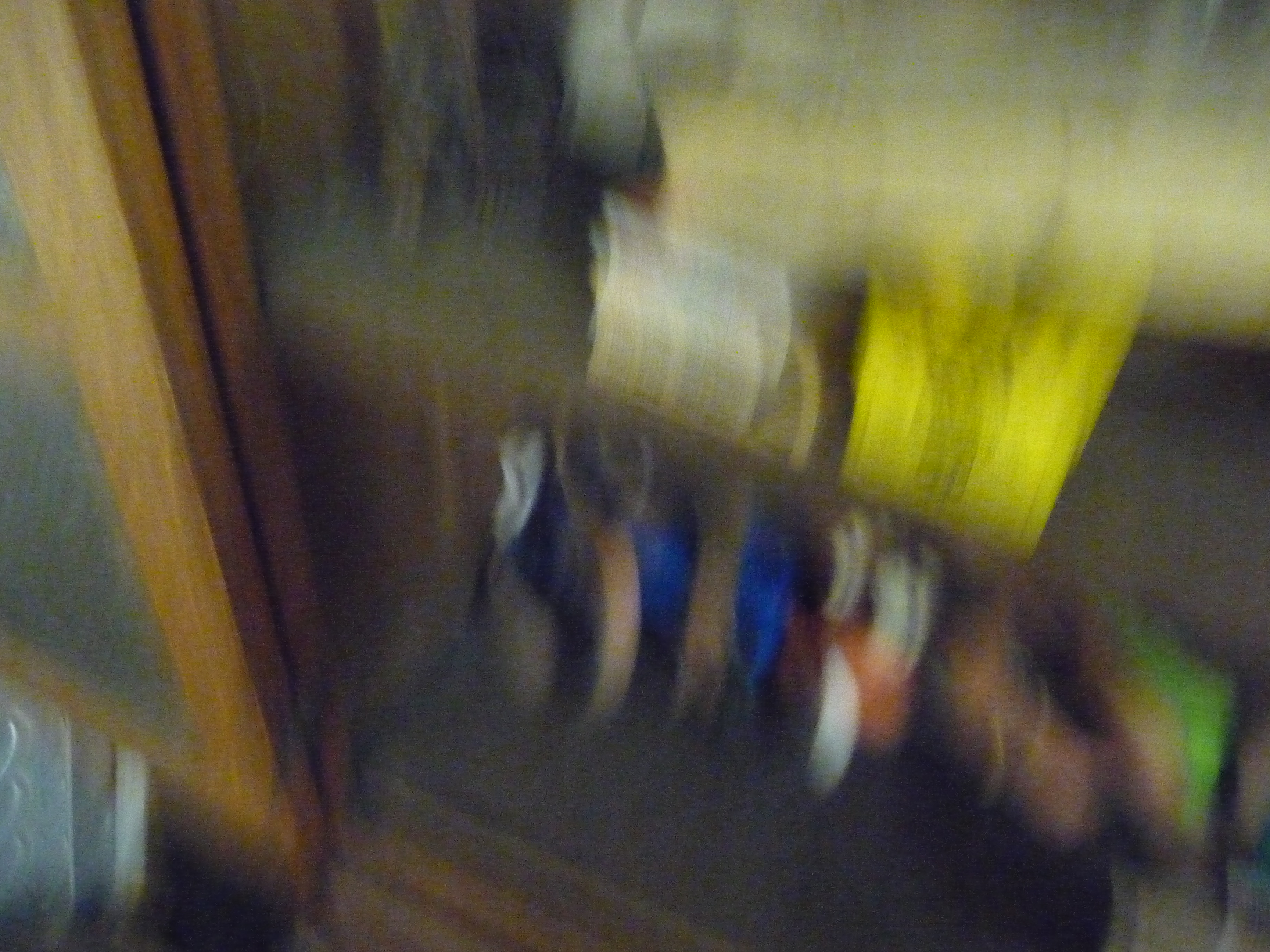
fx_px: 1027
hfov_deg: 63.4
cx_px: 635
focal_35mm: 28
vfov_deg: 49.7
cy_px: 476
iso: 1600
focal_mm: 4.7
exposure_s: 1/13
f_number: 3.3
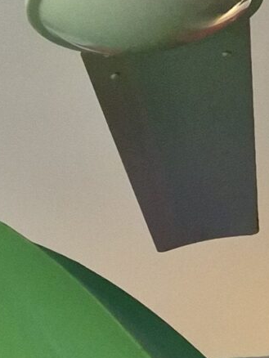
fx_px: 1739
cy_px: 1246
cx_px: -218
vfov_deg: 8.6
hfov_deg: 8.5
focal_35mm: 168
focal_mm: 5.4
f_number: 1.8
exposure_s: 1/100
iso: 125
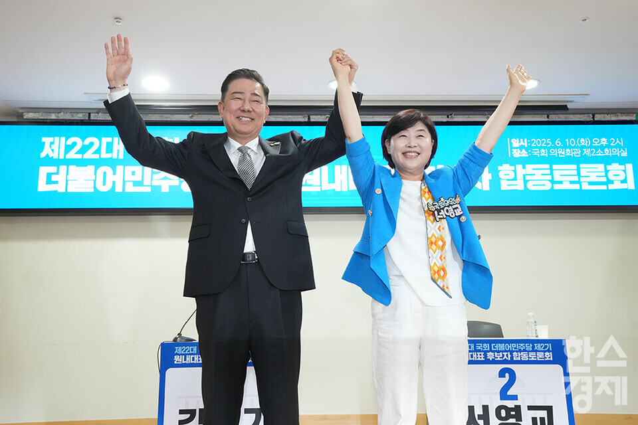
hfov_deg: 55.8
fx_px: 603
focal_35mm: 34
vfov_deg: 38.9
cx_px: 319
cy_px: 212
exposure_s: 1/125
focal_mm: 34
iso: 3200
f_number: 5.6
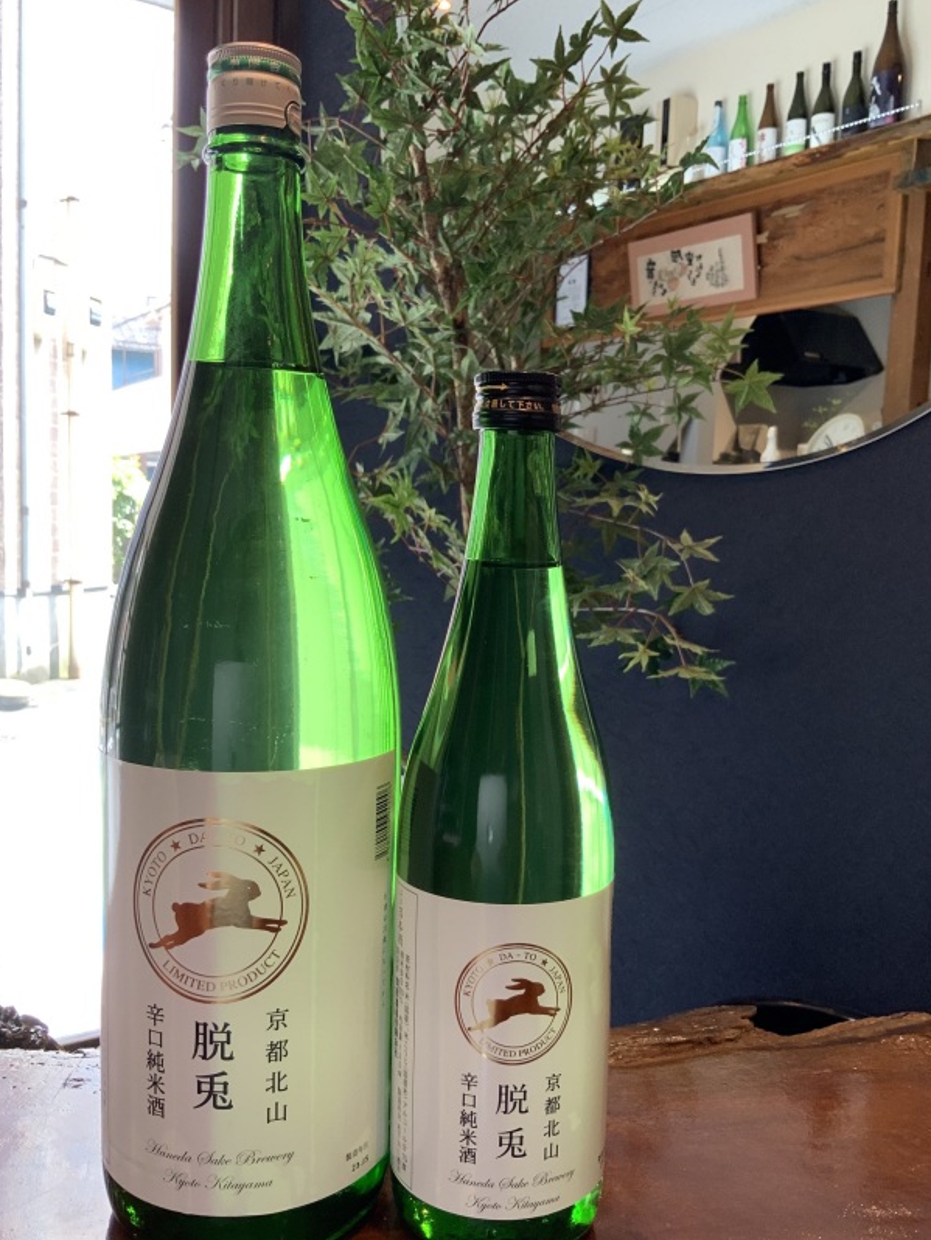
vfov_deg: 58.3
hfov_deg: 45.5
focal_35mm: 31
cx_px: 476
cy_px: 633
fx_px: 1111
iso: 64
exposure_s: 1/100
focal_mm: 3
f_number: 1.8
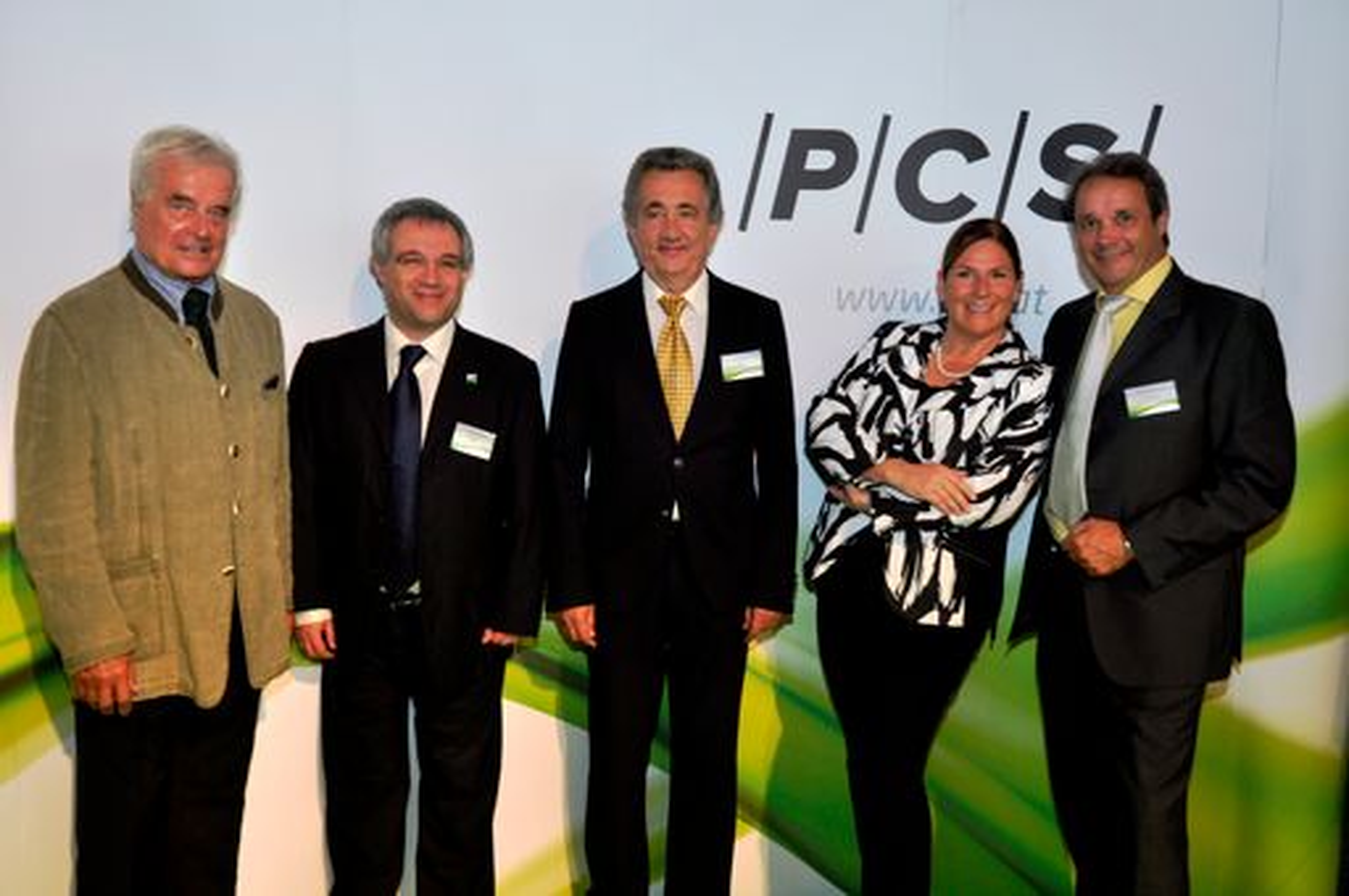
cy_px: 448
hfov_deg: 57.3
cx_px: 674
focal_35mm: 33
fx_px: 1235
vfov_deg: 39.9
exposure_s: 1/60
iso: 200
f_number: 2.8
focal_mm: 22
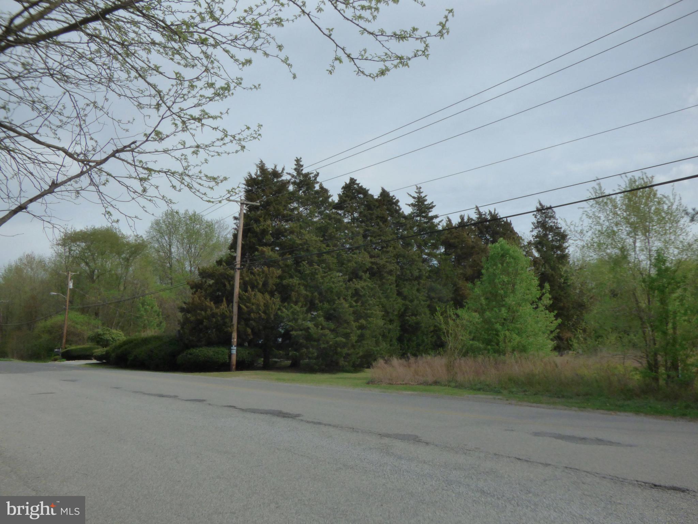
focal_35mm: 30
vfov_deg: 46.8
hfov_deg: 60.0
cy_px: 262
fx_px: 605
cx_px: 349
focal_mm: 5.29
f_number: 5.6
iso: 400
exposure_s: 1/1600
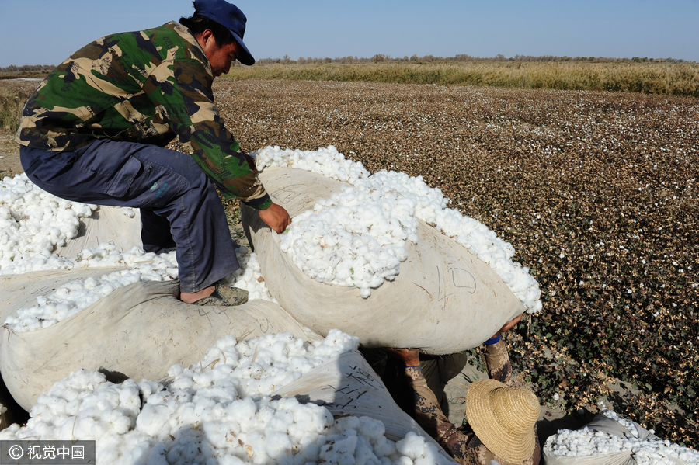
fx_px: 466
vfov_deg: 53.1
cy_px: 232
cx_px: 350
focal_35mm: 24
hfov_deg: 73.8
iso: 200
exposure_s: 1/800
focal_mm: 24
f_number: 9
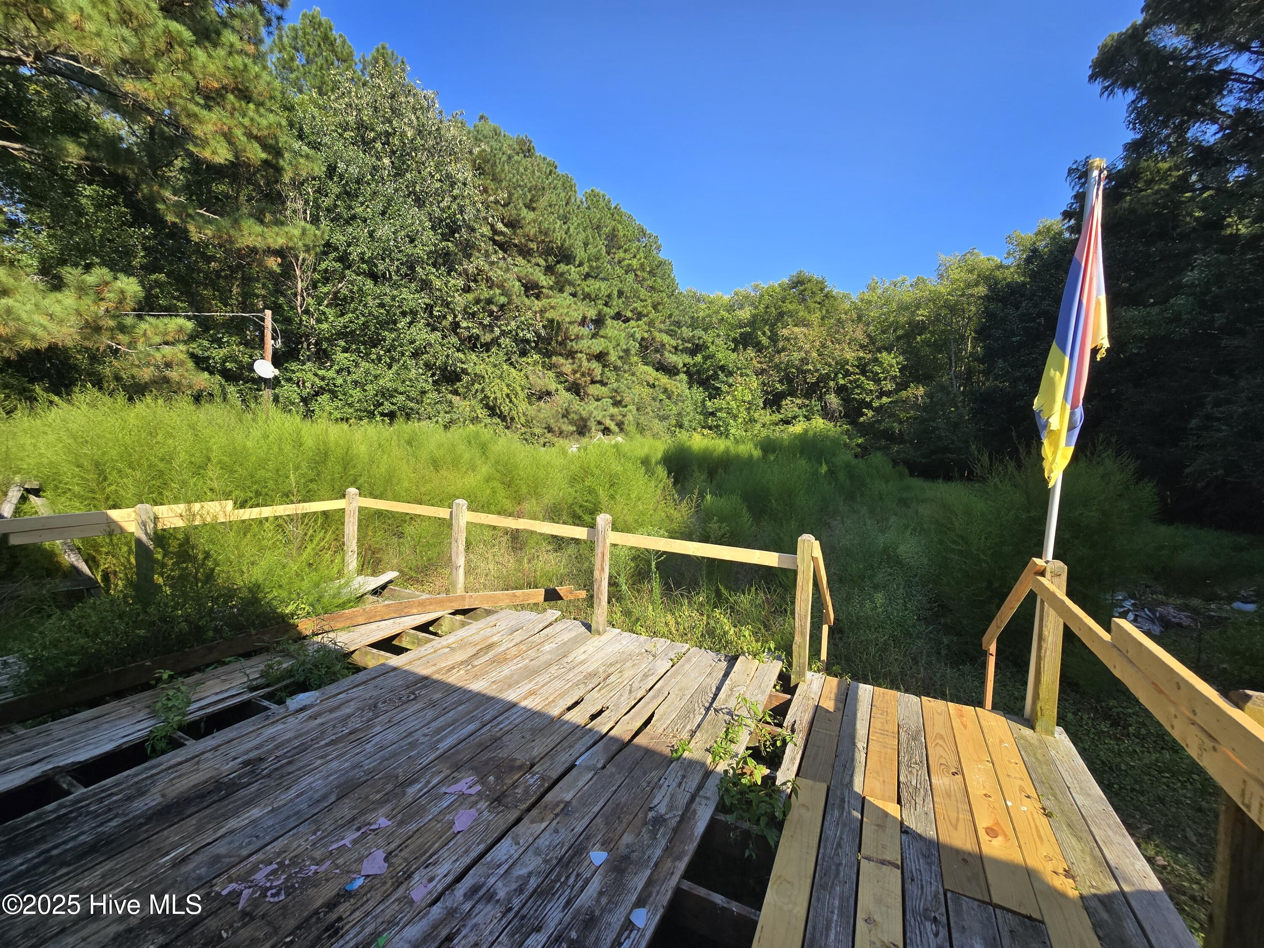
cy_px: 474
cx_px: 632
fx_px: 475
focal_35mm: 13
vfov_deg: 89.9
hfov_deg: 106.2
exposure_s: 1/924
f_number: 2.2
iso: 50
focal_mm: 2.2
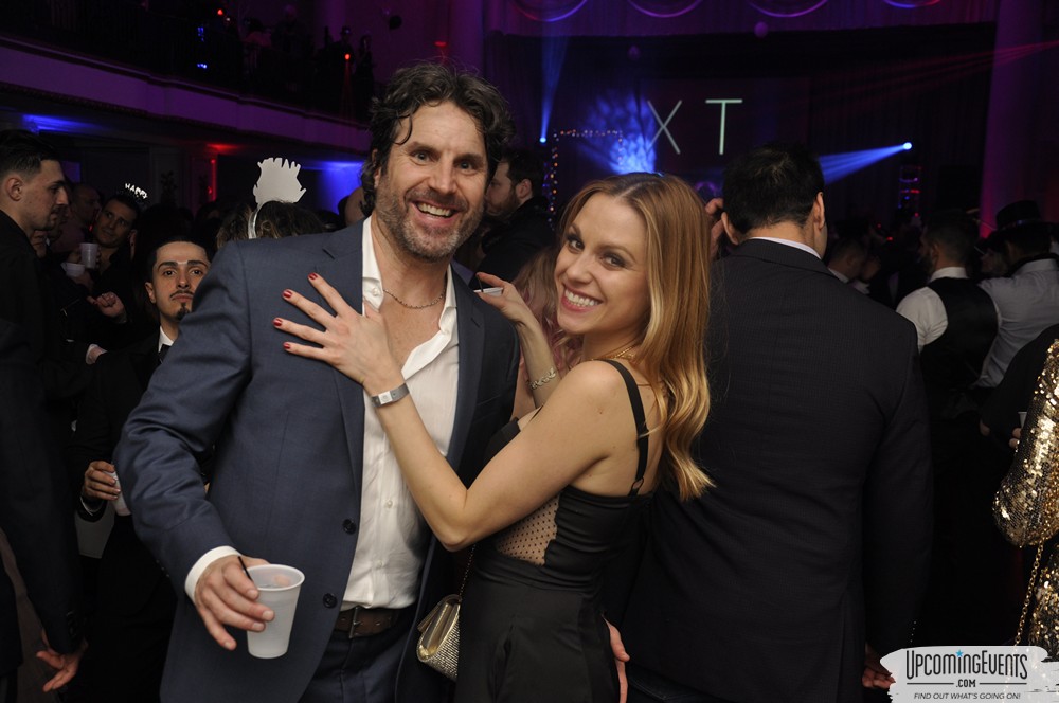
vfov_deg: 34.1
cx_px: 530
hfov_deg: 49.6
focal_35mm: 39
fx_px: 1146
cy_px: 352
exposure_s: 1/60
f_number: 5
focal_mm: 26
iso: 400
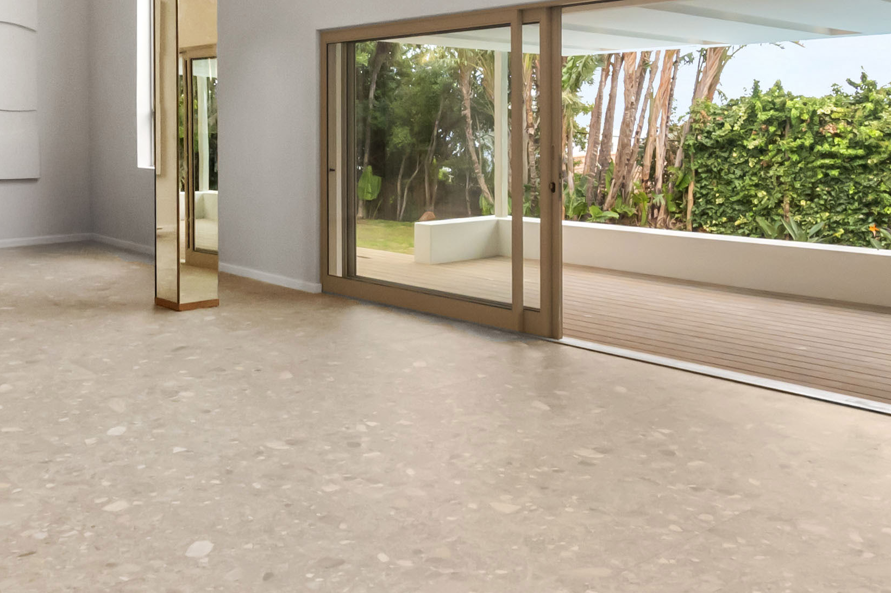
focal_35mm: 36
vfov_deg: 35.9
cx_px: 368
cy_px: 135
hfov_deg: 52.9
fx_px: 891
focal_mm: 10
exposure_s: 1/160
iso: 400
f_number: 14
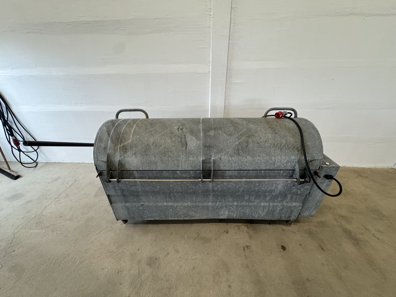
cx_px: 198
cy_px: 148
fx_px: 160
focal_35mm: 14
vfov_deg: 85.7
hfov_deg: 102.1
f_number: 2.2
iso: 200
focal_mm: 2.22
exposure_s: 1/100
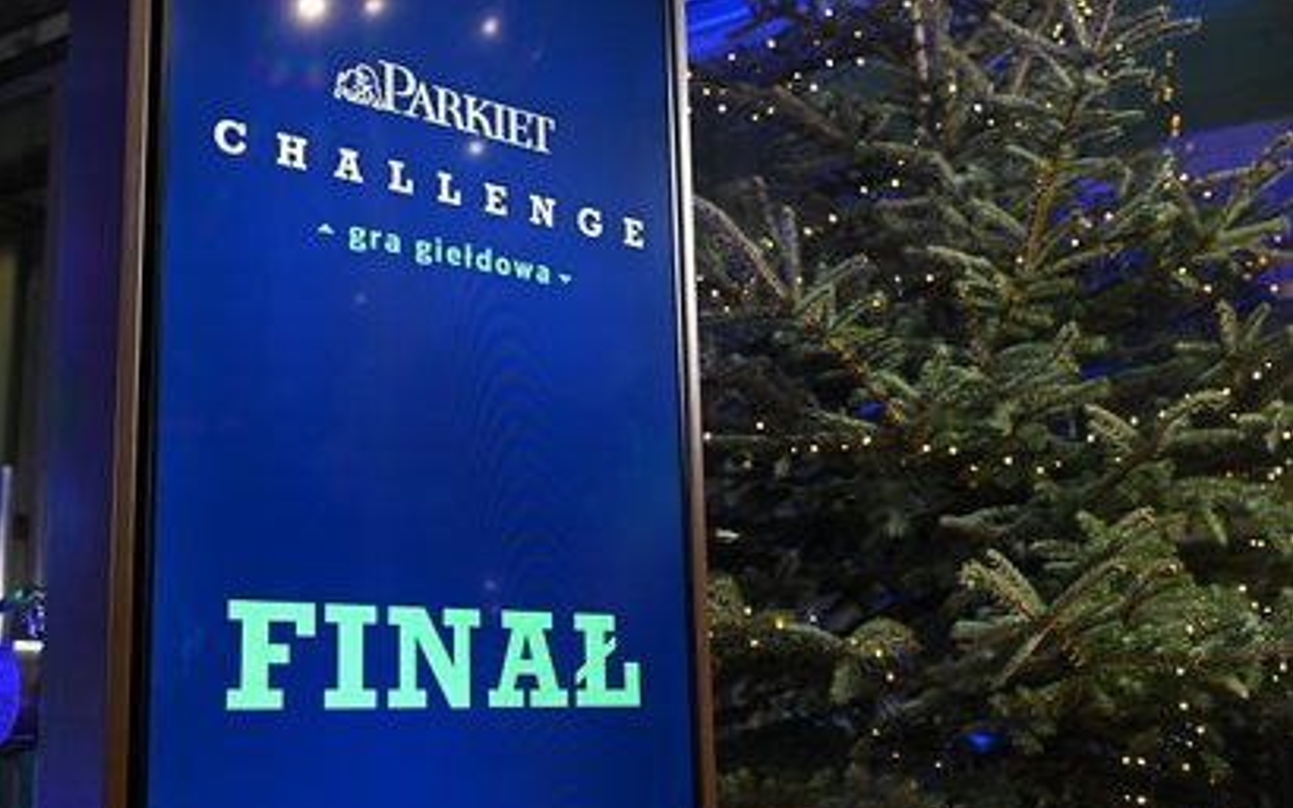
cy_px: 429
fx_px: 1515
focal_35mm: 43
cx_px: 646
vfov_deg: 29.8
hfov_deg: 46.2
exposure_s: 1/160
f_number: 4.5
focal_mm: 42
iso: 2500
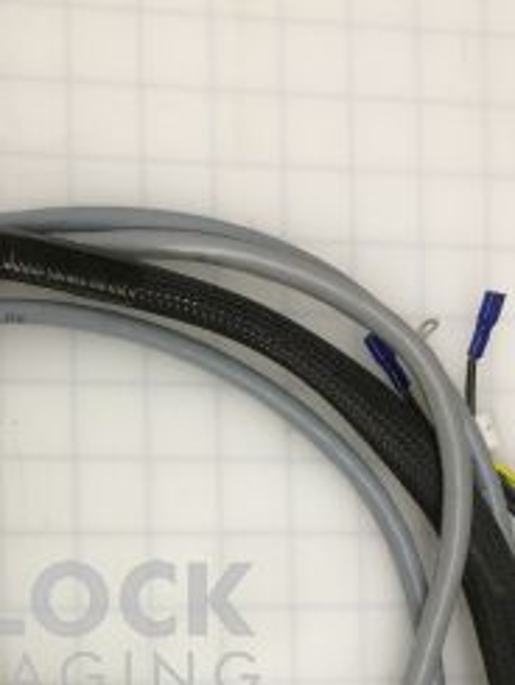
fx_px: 1407
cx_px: -20
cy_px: 632
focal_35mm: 71
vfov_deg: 26.4
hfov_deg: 20.0
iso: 50
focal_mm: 4.15
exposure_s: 1/30
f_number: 2.2
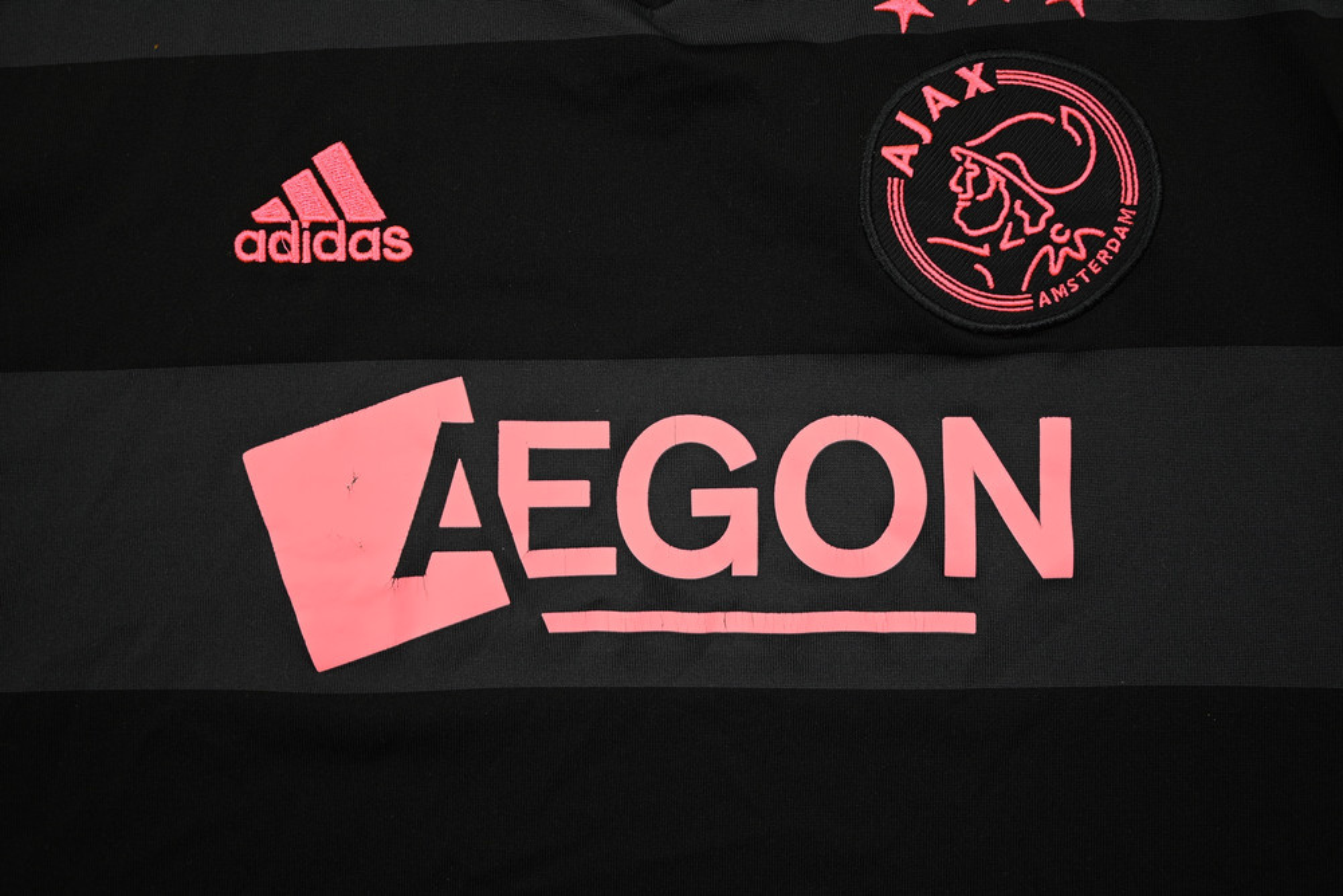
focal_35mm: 31
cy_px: 448
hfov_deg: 60.3
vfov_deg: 42.4
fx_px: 1157
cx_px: 672
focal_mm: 31
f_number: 4.8
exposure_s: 1/125
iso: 200
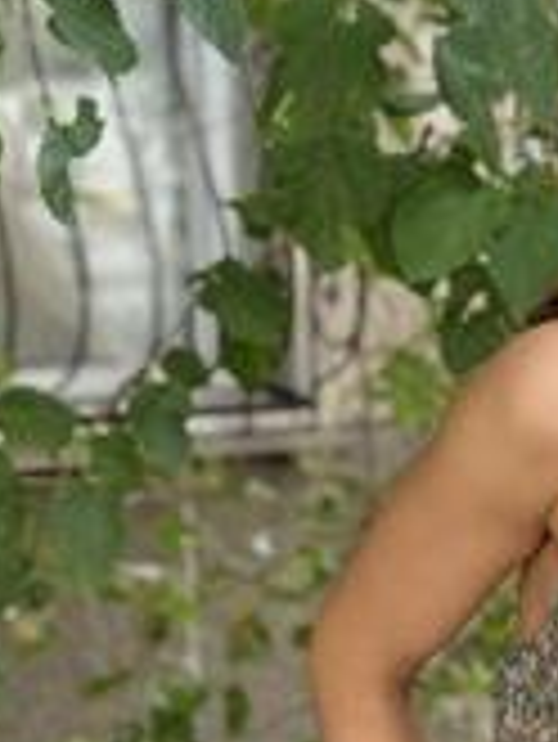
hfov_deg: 9.4
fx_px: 3327
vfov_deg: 12.5
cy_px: 812
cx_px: 720
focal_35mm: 155
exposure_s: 1/165
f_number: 1.78
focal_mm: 6.76
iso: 80
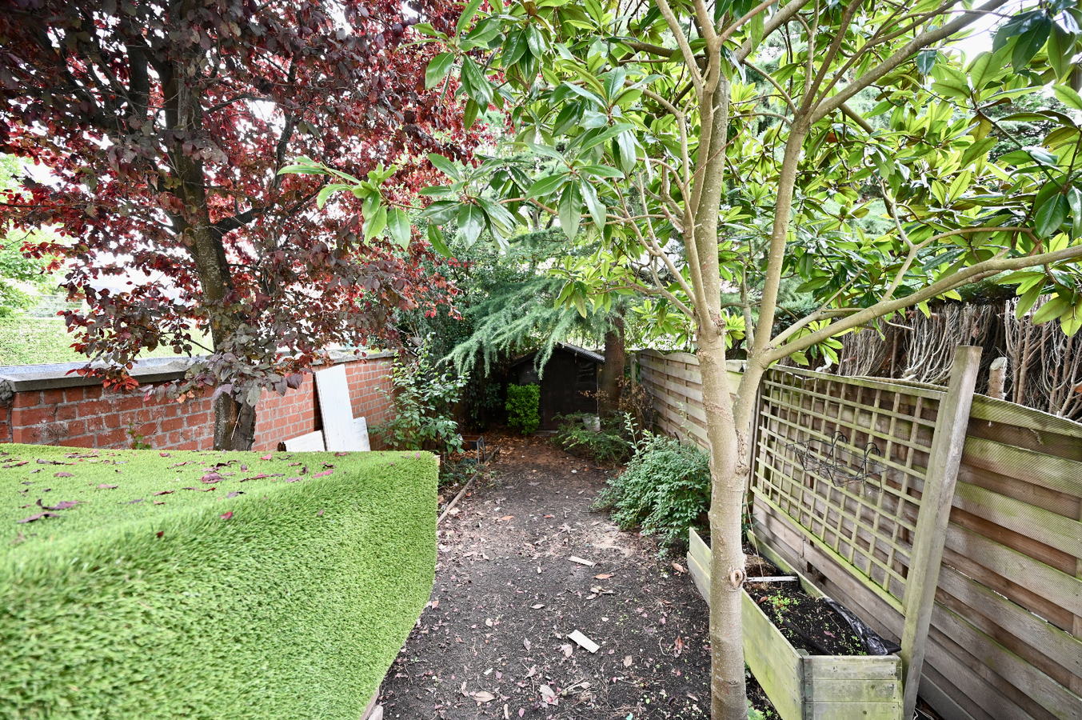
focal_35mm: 14
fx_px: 420
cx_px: 541
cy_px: 360
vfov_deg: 81.1
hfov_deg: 104.3
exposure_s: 1/125
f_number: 4
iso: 640
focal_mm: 14
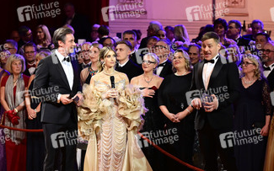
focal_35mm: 144
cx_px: 134
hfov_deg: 14.5
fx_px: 1075
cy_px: 117
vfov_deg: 9.1
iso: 4500
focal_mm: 102
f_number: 2.8
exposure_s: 1/250
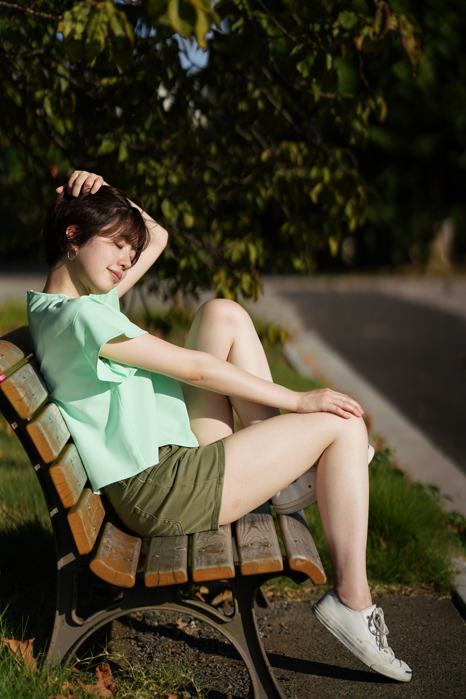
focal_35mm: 85
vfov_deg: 23.9
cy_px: 350
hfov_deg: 16.1
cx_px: 233
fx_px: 1650
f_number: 1.8
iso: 100
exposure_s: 1/8000
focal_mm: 85
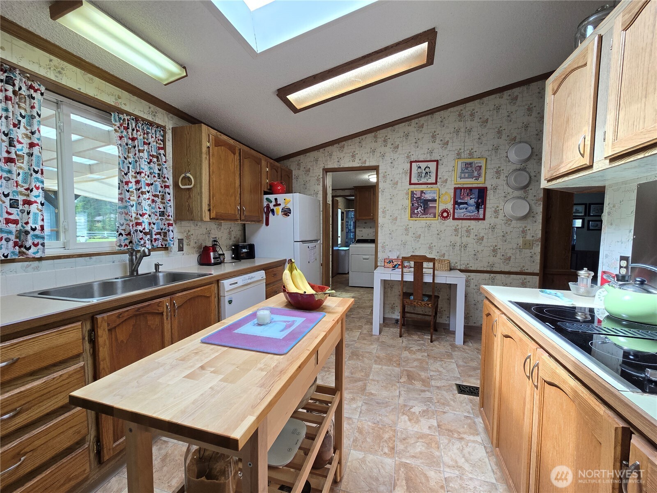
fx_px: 247
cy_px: 246
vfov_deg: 89.9
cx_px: 328
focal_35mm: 13
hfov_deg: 106.2
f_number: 2.2
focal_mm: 2.2
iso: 64
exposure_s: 1/120
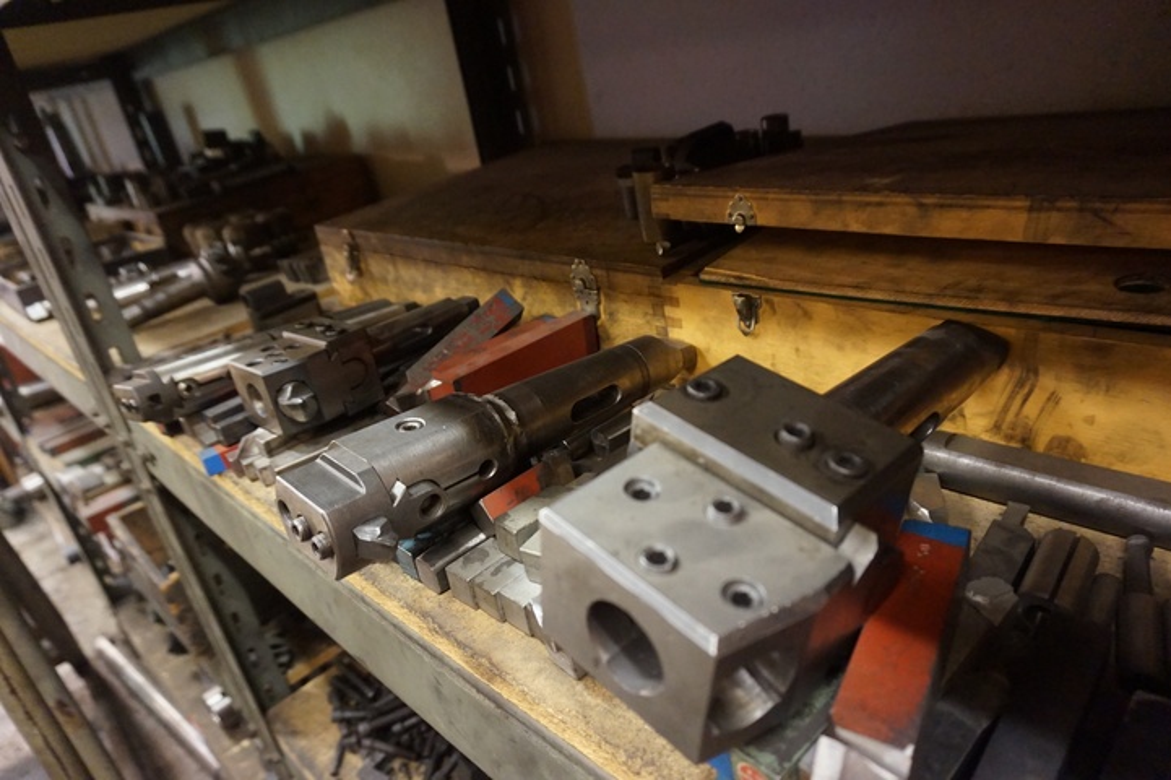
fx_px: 780
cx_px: 586
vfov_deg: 53.1
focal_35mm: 24
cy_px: 390
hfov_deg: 73.8
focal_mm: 16
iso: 3200
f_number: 3.5
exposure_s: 1/20
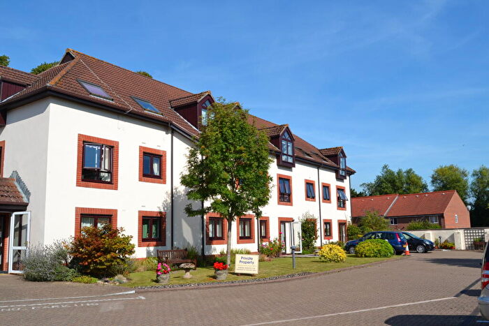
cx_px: 244
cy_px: 163
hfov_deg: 57.2
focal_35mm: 33
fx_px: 448
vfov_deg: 40.0
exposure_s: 1/320
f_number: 8
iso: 100
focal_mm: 22
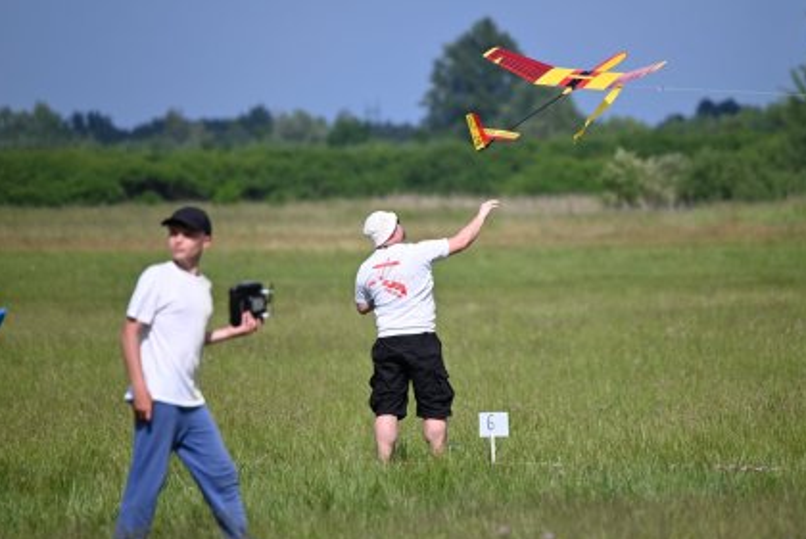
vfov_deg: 2.9
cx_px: 435
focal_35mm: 473
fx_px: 10601
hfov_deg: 4.4
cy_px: 238
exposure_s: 1/1600
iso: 320
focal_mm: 400
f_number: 6.3
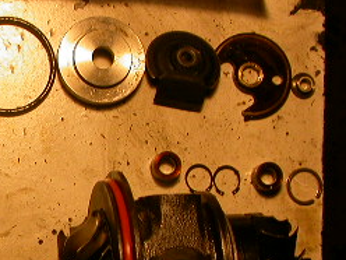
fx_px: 980
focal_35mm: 98
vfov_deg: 15.0
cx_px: -68
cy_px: 208
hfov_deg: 18.9
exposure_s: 1/66.5
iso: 100
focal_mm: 7.85
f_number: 3.3
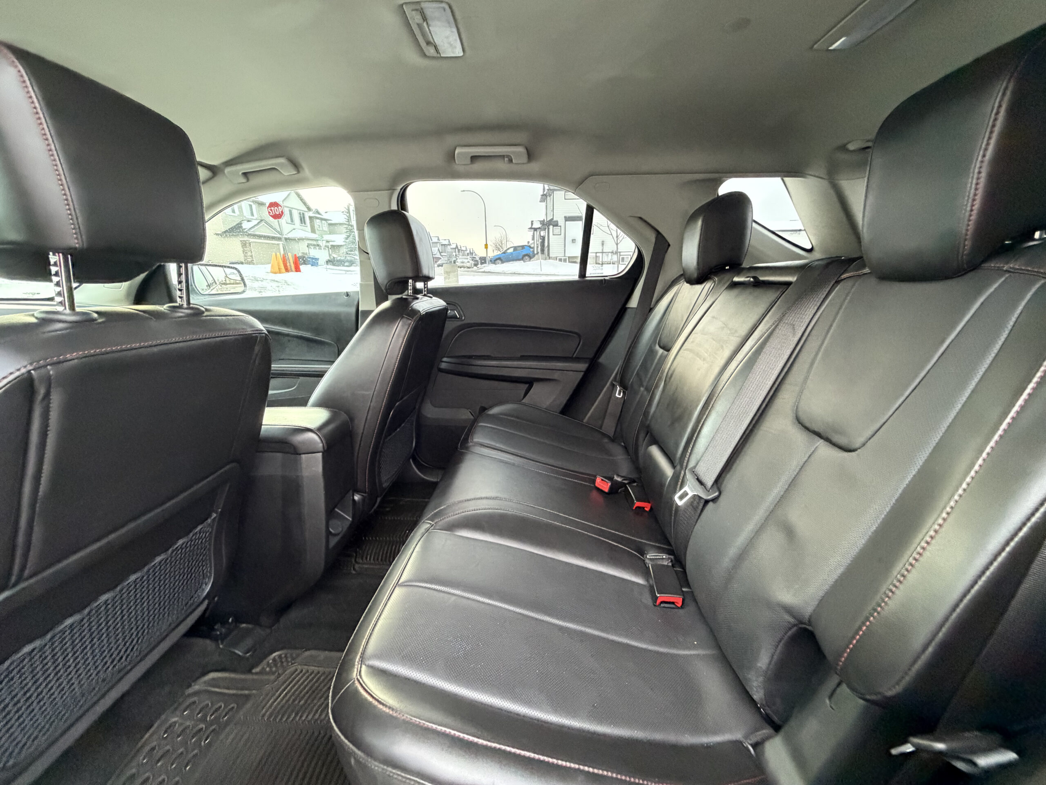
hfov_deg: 102.1
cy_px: 392
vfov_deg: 85.7
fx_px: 423
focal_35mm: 14
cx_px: 523
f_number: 2.2
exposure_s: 1/60
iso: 640
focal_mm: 2.22
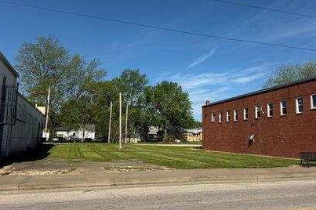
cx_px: 181
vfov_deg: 42.2
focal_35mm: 31
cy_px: 95
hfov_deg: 60.1
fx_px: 272
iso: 80
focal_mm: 6.76
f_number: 1.78
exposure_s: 1/5814
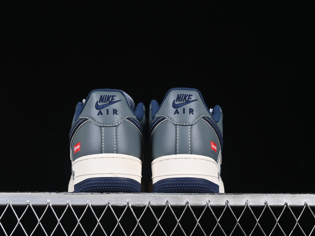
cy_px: 118
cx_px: 144
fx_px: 746
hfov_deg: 23.8
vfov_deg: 18.0
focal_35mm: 82
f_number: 6.3
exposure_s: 1/60
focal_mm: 50
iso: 160
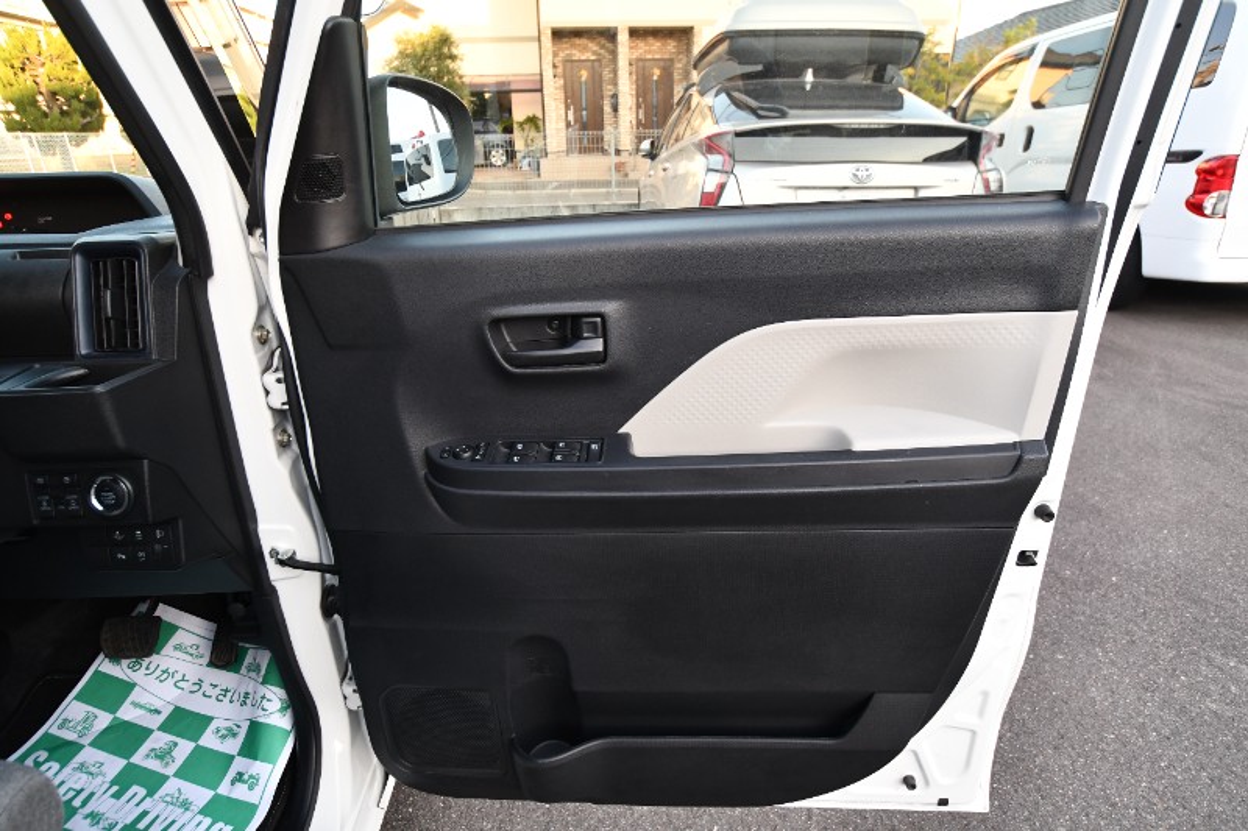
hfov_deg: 86.9
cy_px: 416
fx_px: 658
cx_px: 624
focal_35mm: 19
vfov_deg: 64.5
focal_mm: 13
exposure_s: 1/160
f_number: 4.8
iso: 800
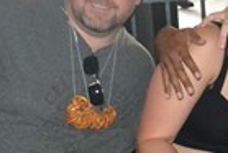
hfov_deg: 18.1
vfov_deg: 12.8
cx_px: 277
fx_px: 678
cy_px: 126
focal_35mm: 107
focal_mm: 18
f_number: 3.5
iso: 3200
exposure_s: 1/60
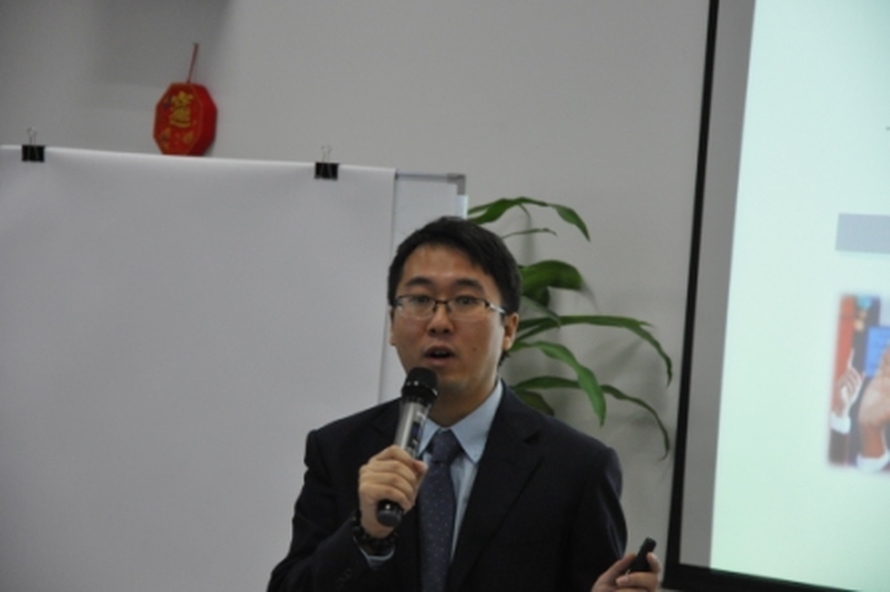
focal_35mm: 135
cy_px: 296
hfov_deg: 15.2
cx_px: 445
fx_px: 3335
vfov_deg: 10.1
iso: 1600
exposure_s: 1/80
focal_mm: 90
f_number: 5.6
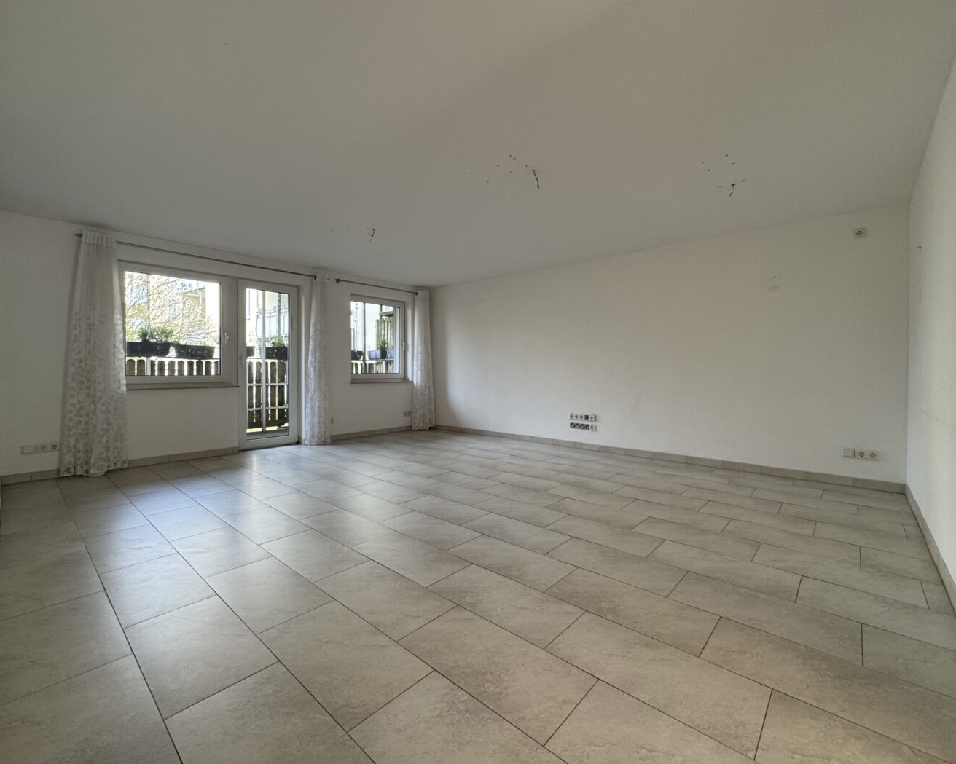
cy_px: 377
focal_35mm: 15
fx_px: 424
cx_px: 487
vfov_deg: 84.0
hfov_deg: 96.8
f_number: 2.2
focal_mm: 2.22
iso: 160
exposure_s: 1/100
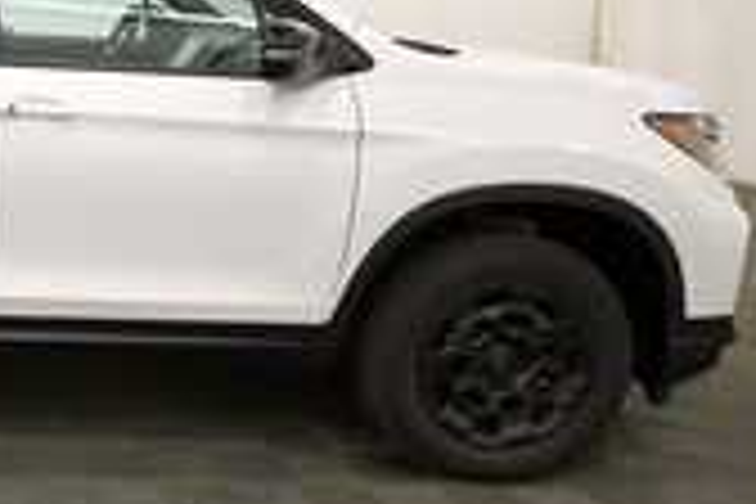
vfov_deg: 26.8
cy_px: 164
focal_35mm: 50
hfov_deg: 33.9
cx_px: -94
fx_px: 1050
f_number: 5
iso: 800
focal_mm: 14
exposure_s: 1/250
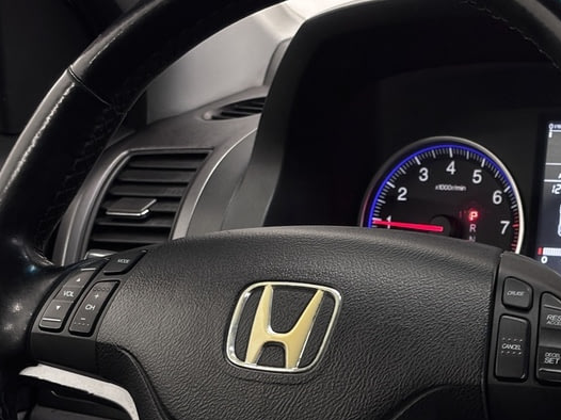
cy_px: 343
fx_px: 1442
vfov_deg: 16.4
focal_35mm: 89
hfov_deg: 21.9
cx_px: 386
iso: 320
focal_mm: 5.96
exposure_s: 1/33
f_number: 1.6
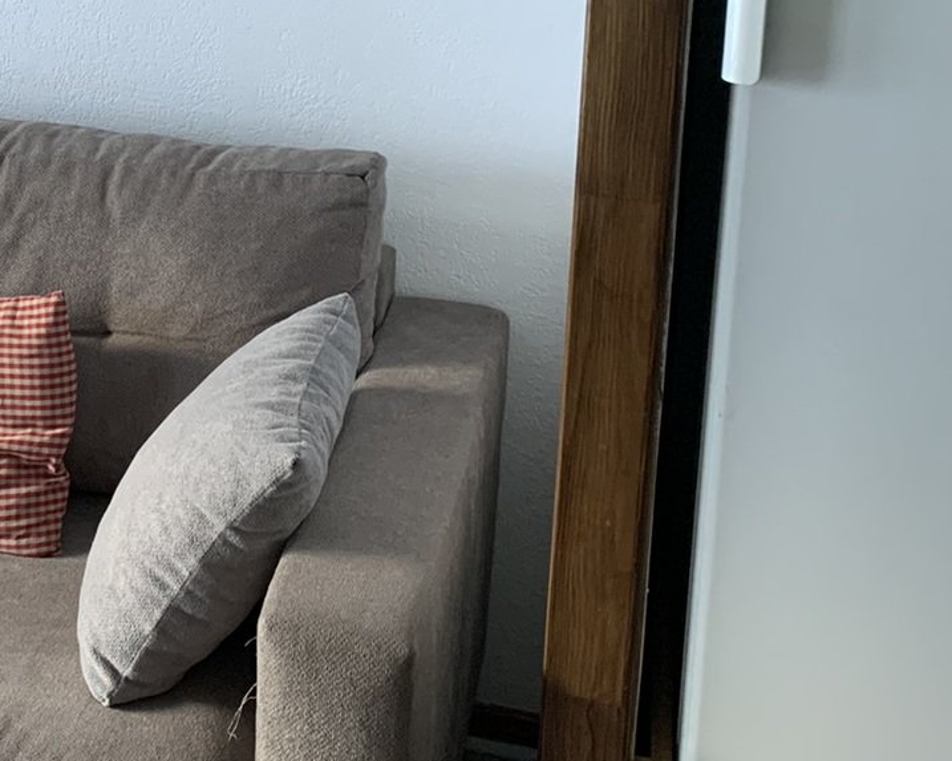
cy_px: 58
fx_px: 1915
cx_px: -105
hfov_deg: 25.8
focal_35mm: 68
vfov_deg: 21.9
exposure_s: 1/60
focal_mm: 4.25
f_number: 1.8
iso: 160
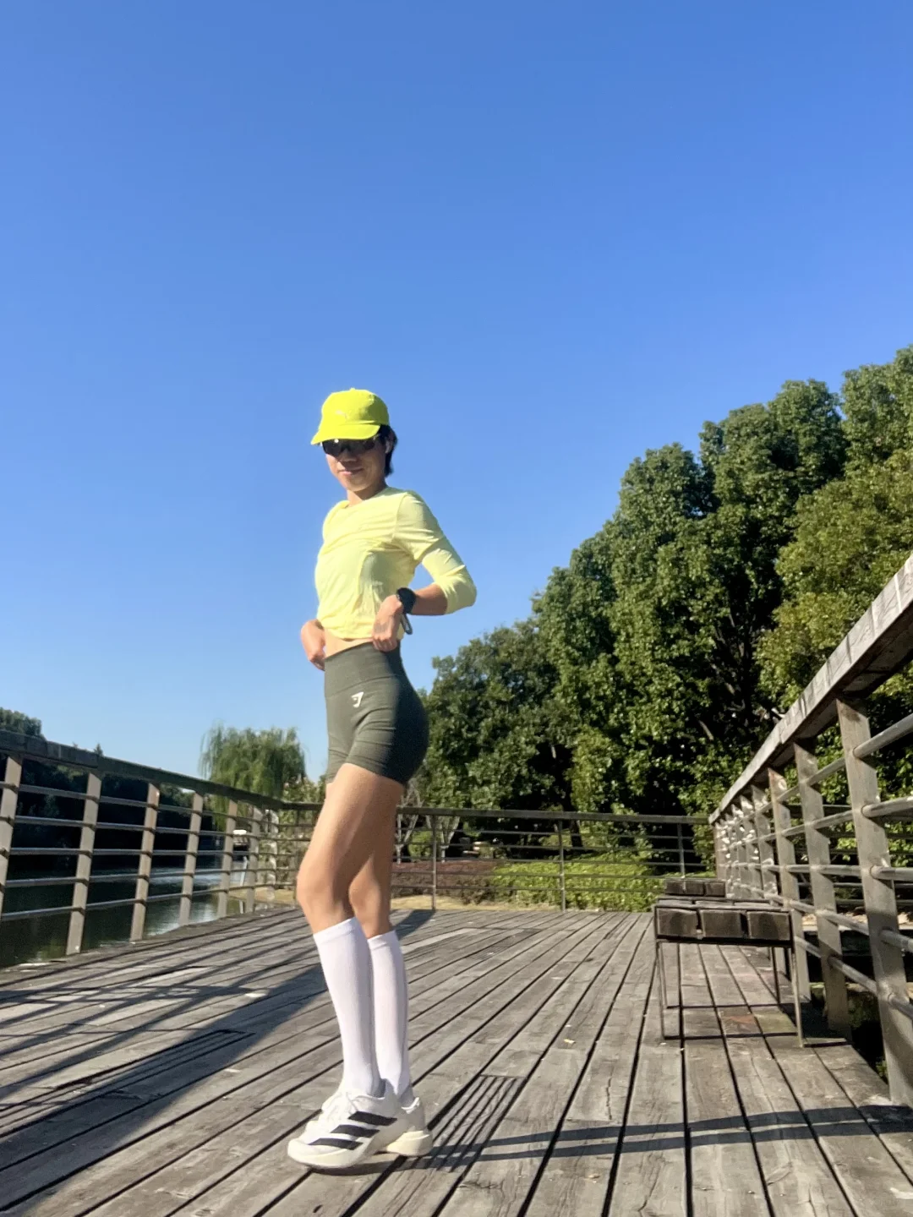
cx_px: 456
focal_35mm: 23
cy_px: 608
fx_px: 809
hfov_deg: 58.9
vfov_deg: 73.9
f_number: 2.2
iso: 32
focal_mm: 2.71
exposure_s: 1/1383
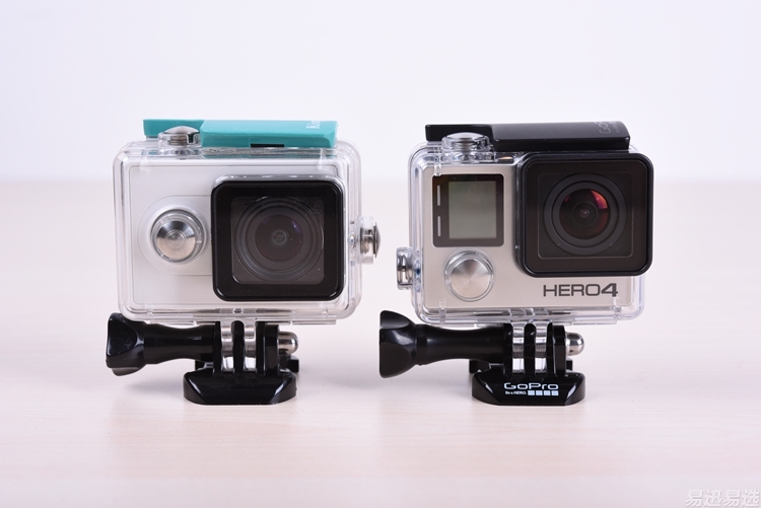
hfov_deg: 33.4
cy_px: 254
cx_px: 380
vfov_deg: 22.7
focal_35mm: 60
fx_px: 1269
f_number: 10
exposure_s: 1/200
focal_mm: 60
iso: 100
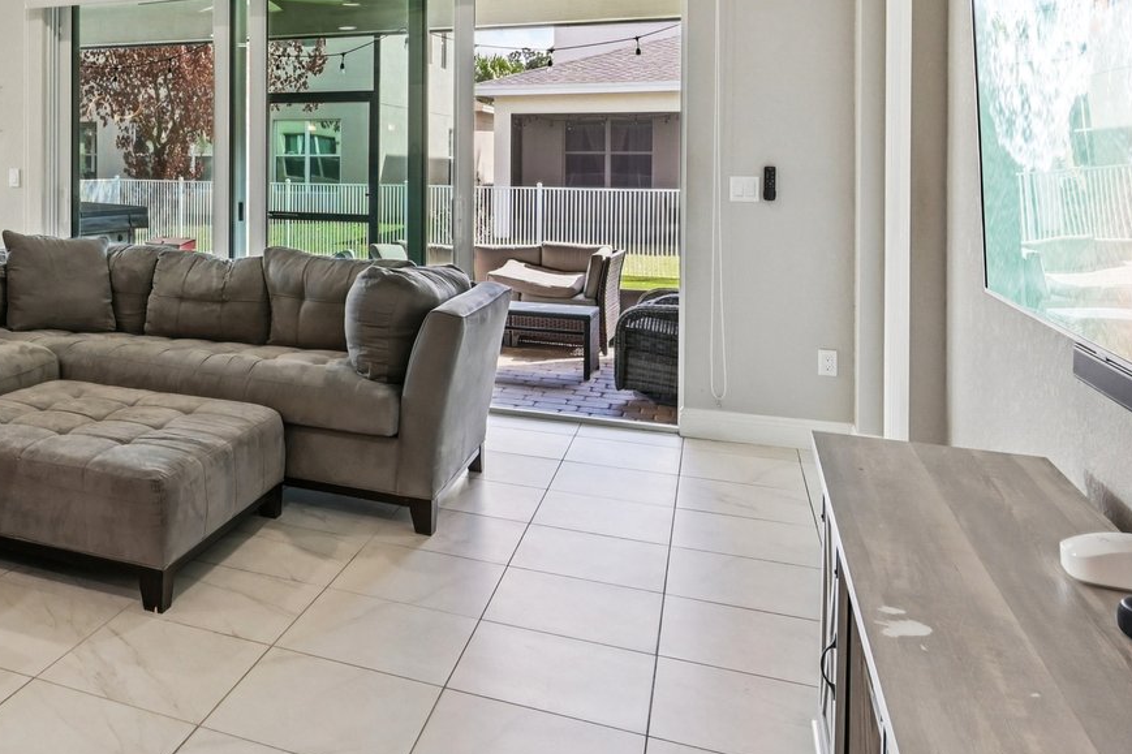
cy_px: 170
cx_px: 149
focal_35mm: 33
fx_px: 1037
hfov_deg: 51.6
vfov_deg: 38.7
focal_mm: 14
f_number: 8
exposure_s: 1/250
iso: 1600
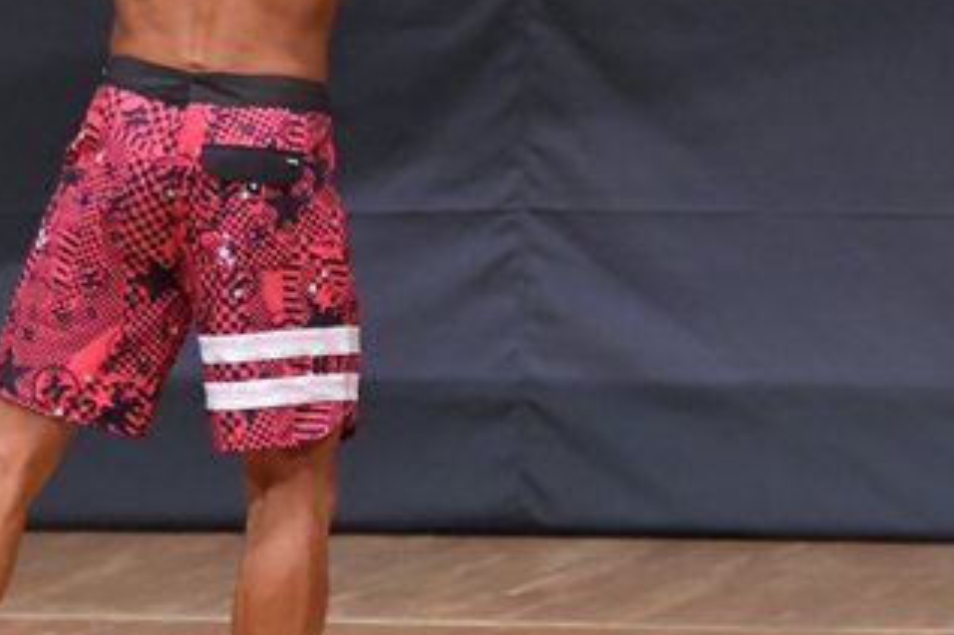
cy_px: 229
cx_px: 317
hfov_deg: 2.8
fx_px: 19440
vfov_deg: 1.9
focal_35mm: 734
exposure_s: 1/400
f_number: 5.6
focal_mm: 200
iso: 6400
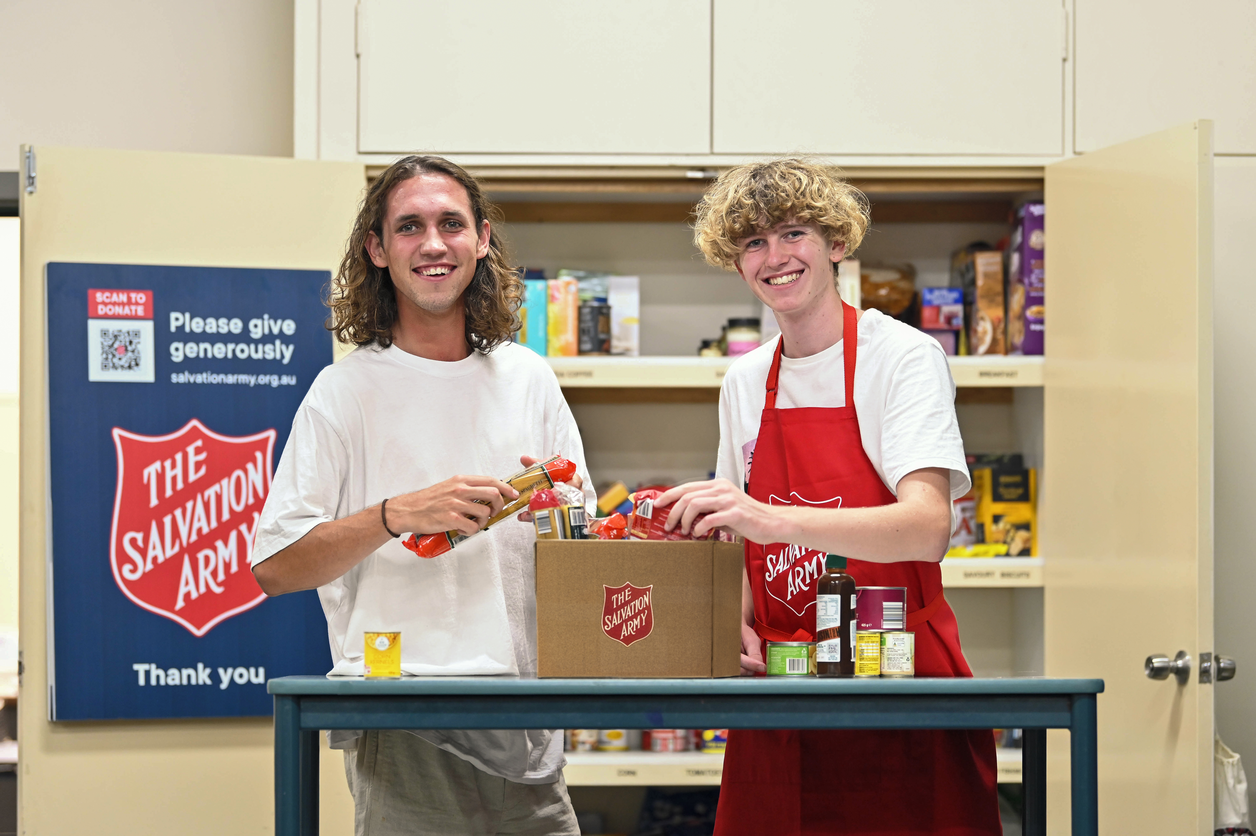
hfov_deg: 18.6
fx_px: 3835
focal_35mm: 110
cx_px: 628
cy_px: 418
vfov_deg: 12.4
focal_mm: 110
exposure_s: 1/125
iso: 1600
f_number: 2.8
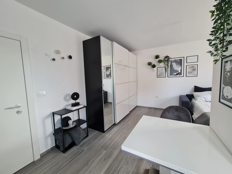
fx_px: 87
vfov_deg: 89.9
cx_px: 116
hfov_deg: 106.2
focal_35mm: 13
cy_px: 87
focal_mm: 2.2
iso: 320
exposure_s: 1/50
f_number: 2.2
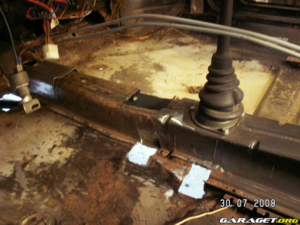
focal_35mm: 35
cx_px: 150
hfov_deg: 52.6
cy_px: 112
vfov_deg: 40.7
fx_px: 303
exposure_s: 1/2
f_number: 2.8
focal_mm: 5.86
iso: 160
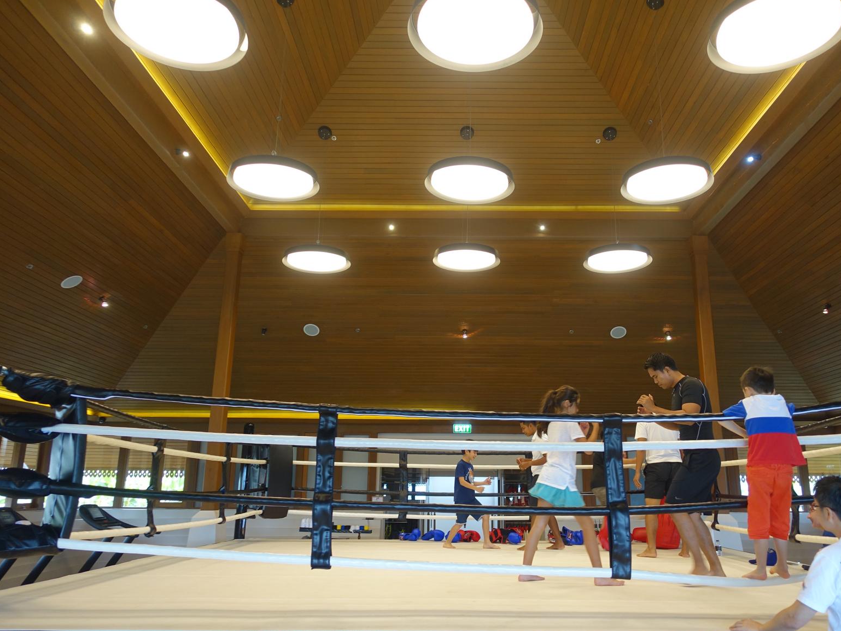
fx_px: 656
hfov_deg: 65.2
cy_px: 319
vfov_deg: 51.4
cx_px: 456
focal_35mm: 27
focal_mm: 8.8
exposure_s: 1/50
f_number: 1.8
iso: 200
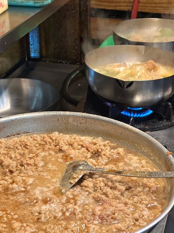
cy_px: 116
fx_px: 516
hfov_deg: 19.1
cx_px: 87
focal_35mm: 77
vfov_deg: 25.3
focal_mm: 9
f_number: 2.8
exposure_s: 1/60
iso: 400
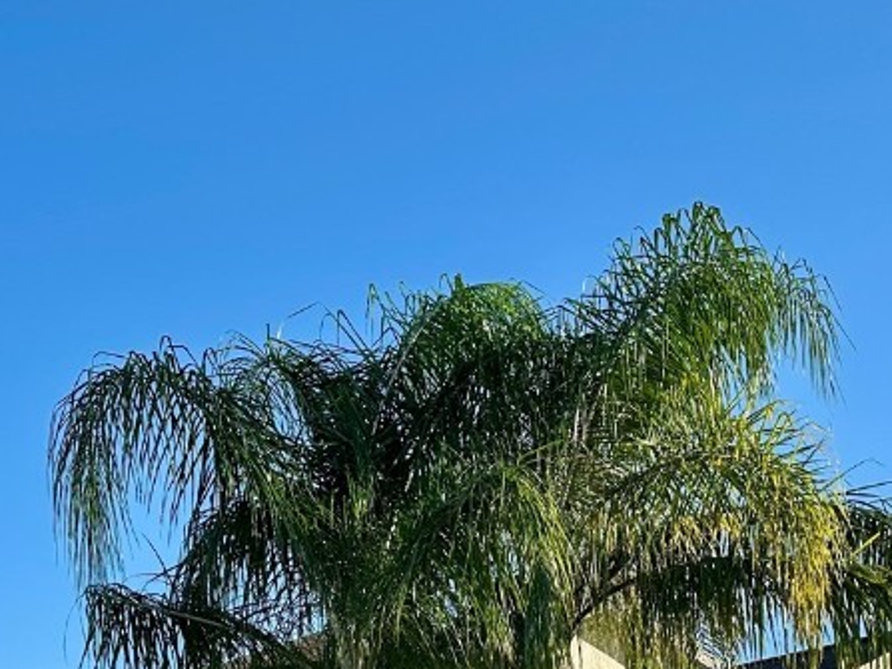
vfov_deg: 24.9
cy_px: 715
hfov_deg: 34.9
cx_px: 403
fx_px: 1417
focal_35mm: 55
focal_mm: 6.86
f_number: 1.78
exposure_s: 1/2591
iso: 80
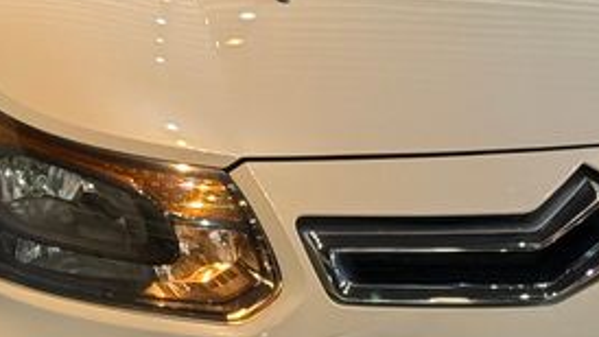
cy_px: 112
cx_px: 263
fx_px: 2890
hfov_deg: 11.8
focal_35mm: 182
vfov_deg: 6.7
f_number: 1.78
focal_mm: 6.76
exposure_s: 1/121
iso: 64
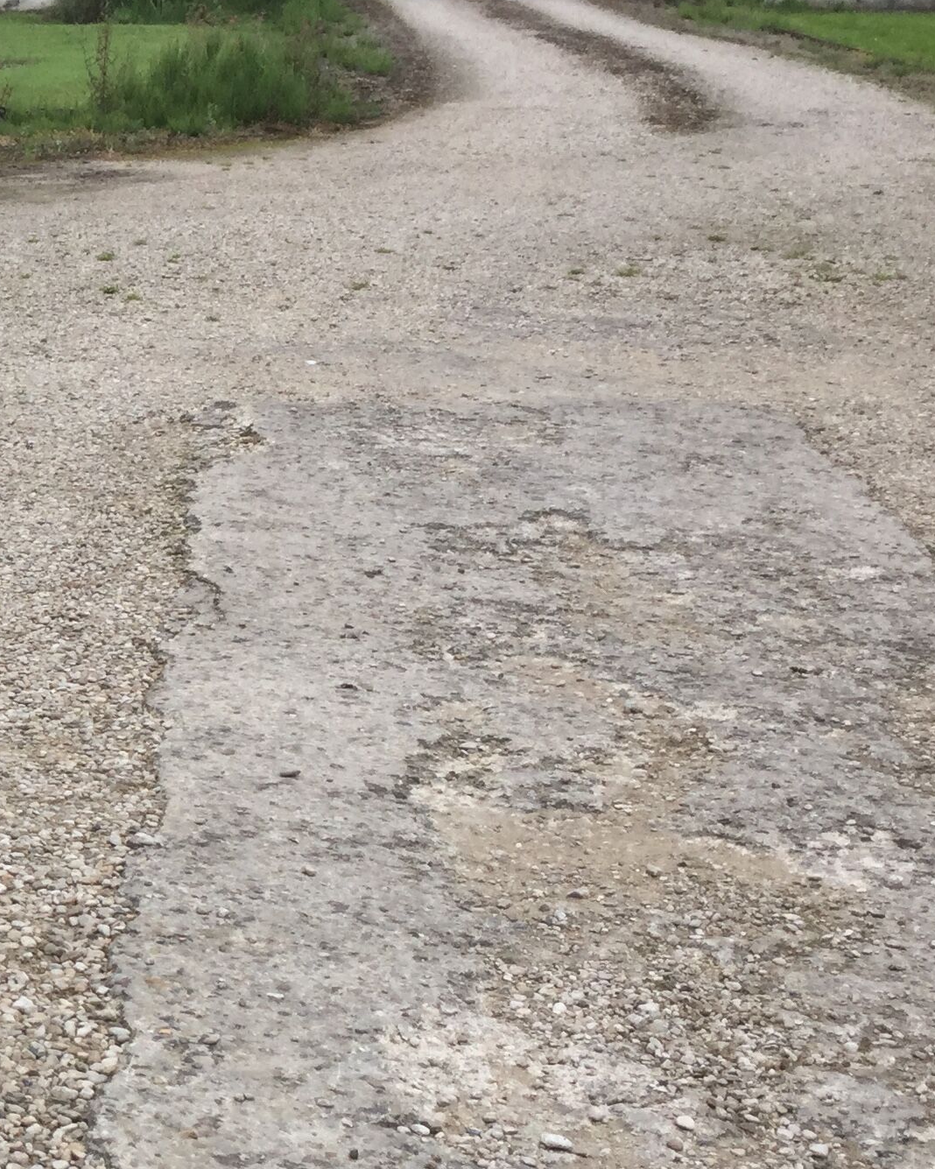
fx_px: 2560
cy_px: 826
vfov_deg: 25.5
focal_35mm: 74
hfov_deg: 19.0
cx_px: -316
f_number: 2.4
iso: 25
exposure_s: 1/243
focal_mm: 3.3
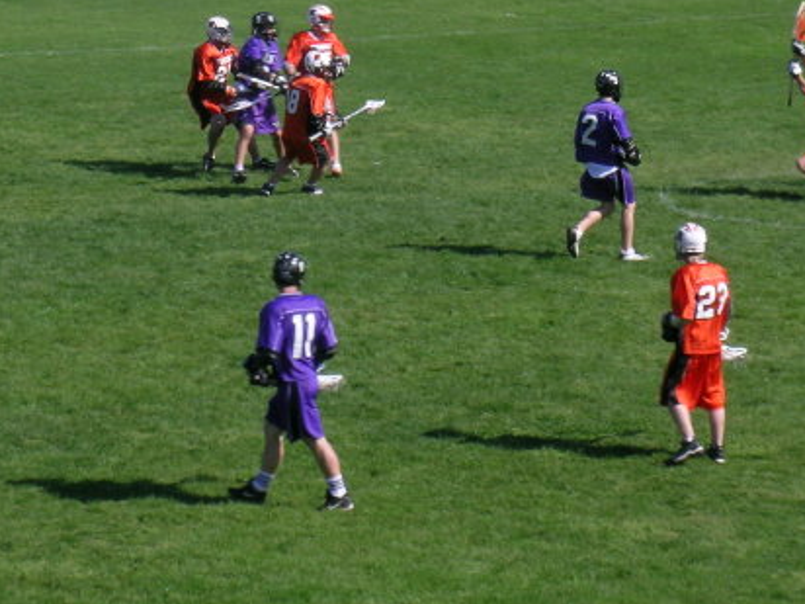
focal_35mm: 225
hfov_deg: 8.8
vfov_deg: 6.6
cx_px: 418
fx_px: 5232
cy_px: 20
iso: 50
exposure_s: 1/156
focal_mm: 24
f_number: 7.3
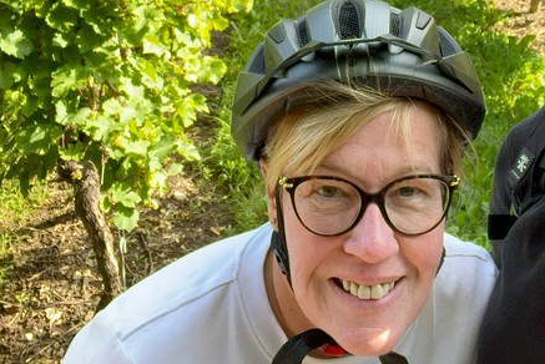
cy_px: -54
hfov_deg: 35.4
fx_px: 848
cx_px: 347
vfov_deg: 22.6
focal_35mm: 56
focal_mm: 2.71
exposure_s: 1/121
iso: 40
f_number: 2.2
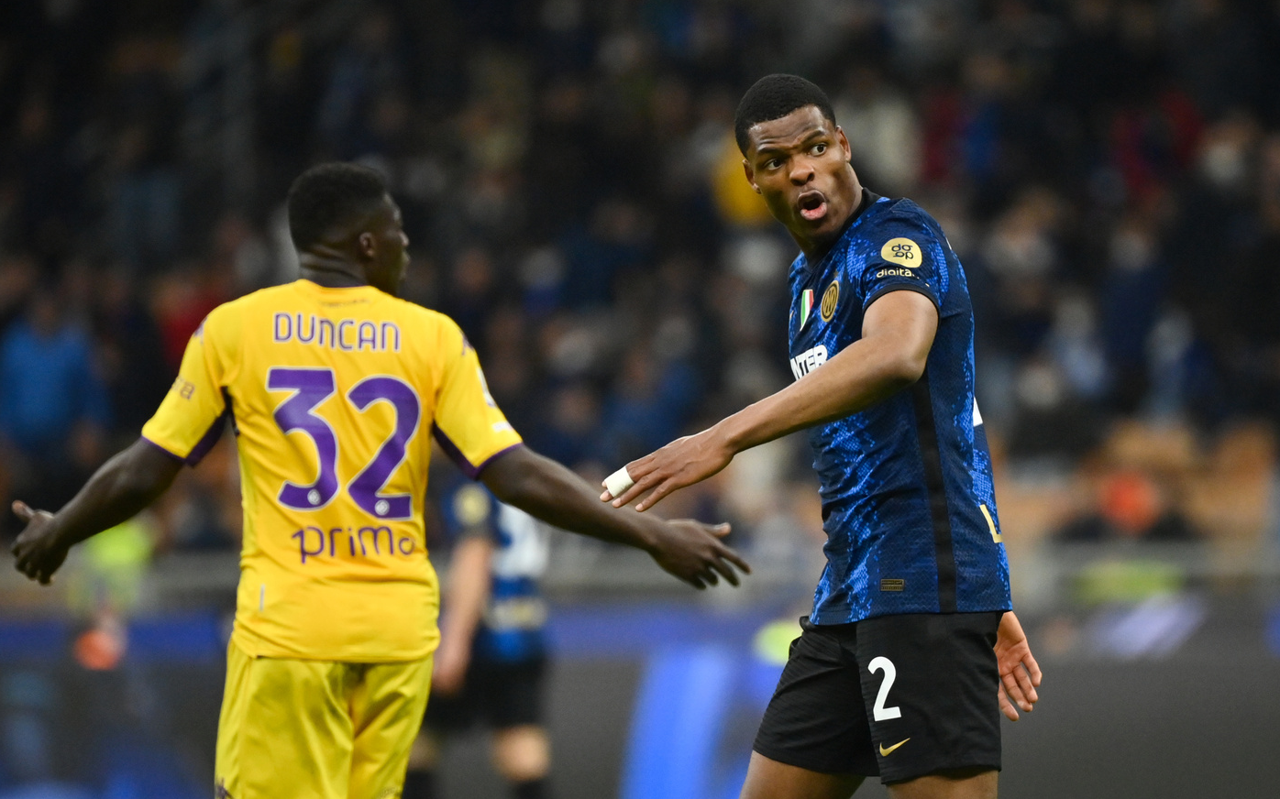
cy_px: 415
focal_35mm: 368
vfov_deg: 3.6
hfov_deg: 5.7
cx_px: 639
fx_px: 12835
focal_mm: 360
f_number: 4
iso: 2500
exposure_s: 1/2000
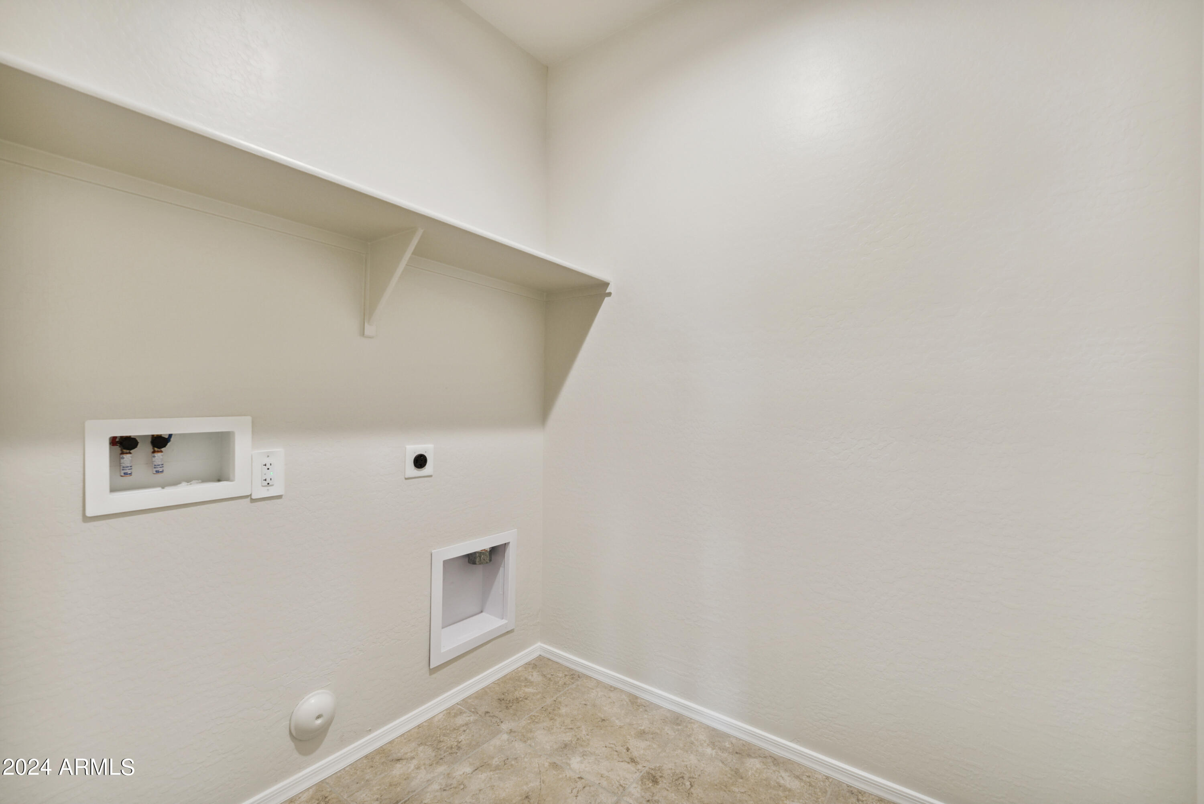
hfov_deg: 104.2
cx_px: 602
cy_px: 402
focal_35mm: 14
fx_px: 468
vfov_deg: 81.3
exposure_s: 1/160
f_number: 4.5
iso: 100
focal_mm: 14
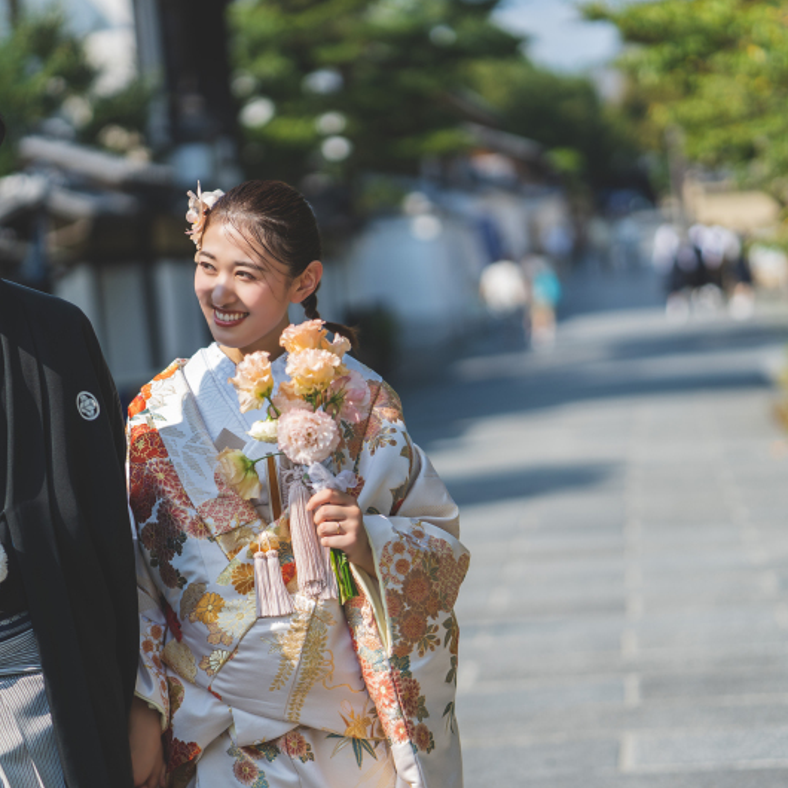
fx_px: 2807
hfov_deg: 16.0
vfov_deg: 16.0
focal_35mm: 109
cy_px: 395
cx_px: 367
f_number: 2
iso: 50
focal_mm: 85
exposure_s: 1/2000
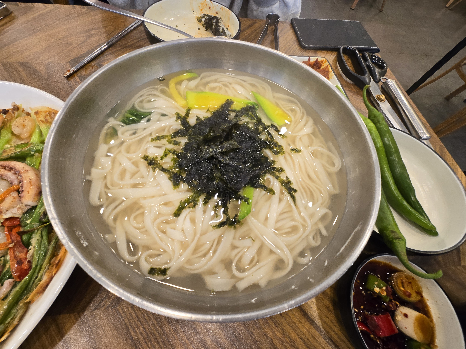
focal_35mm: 13
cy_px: 174
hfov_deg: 106.2
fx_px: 175
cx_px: 233
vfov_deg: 89.9
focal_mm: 1.7
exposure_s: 1/60.2
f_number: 2.2
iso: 125
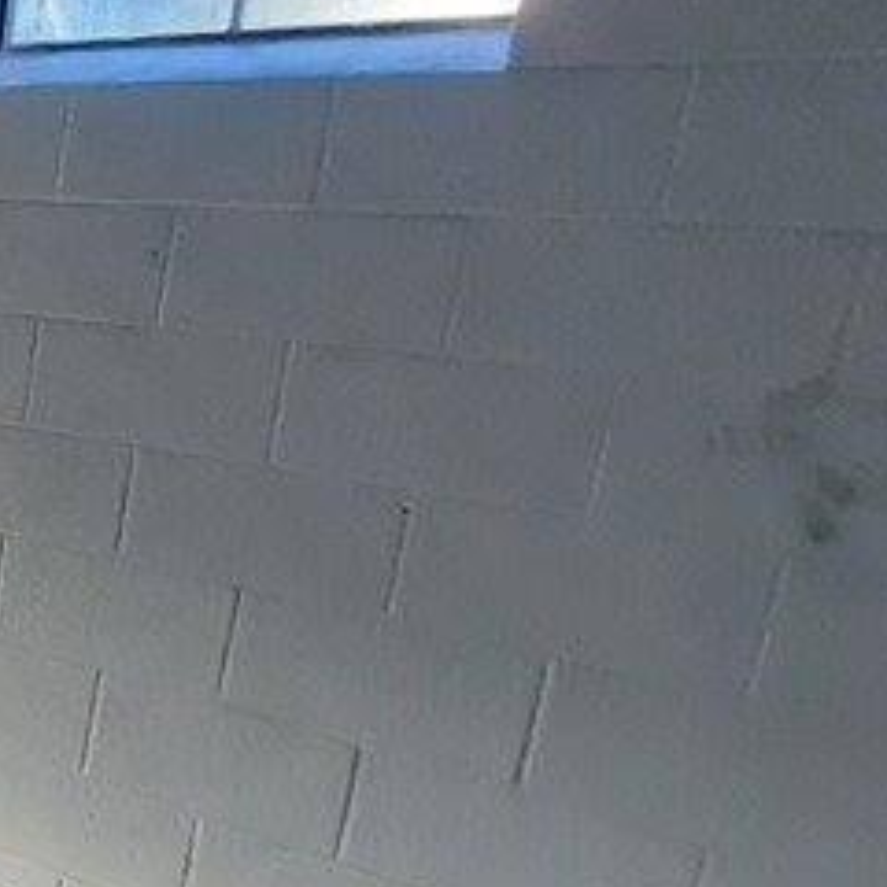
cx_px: -924
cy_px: 488
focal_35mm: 49
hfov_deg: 18.8
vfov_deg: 34.6
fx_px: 1421
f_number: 2.2
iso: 160
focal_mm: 1.74
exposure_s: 1/30
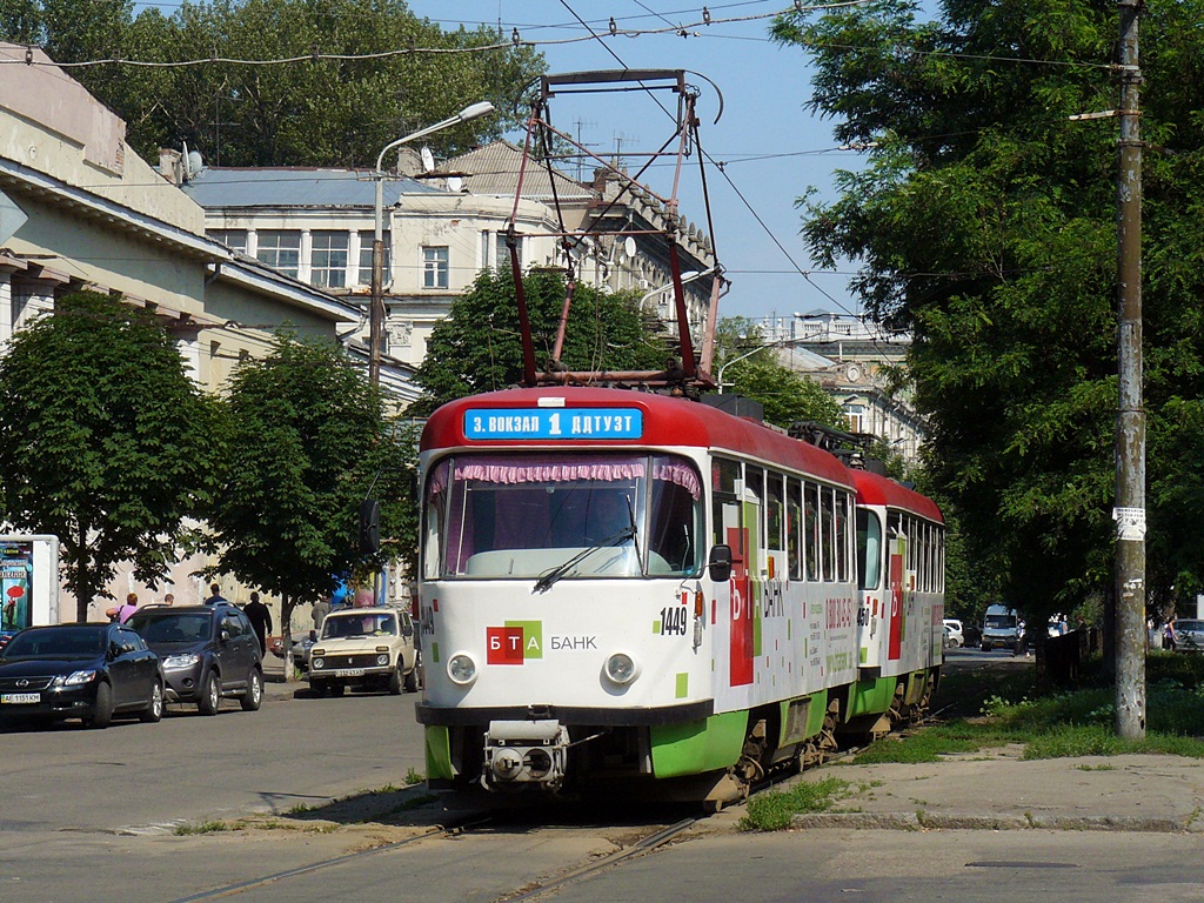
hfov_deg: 21.1
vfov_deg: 15.9
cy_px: 452
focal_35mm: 93
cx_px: 602
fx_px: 3235
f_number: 5.6
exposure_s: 1/640
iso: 100
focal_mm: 15.5
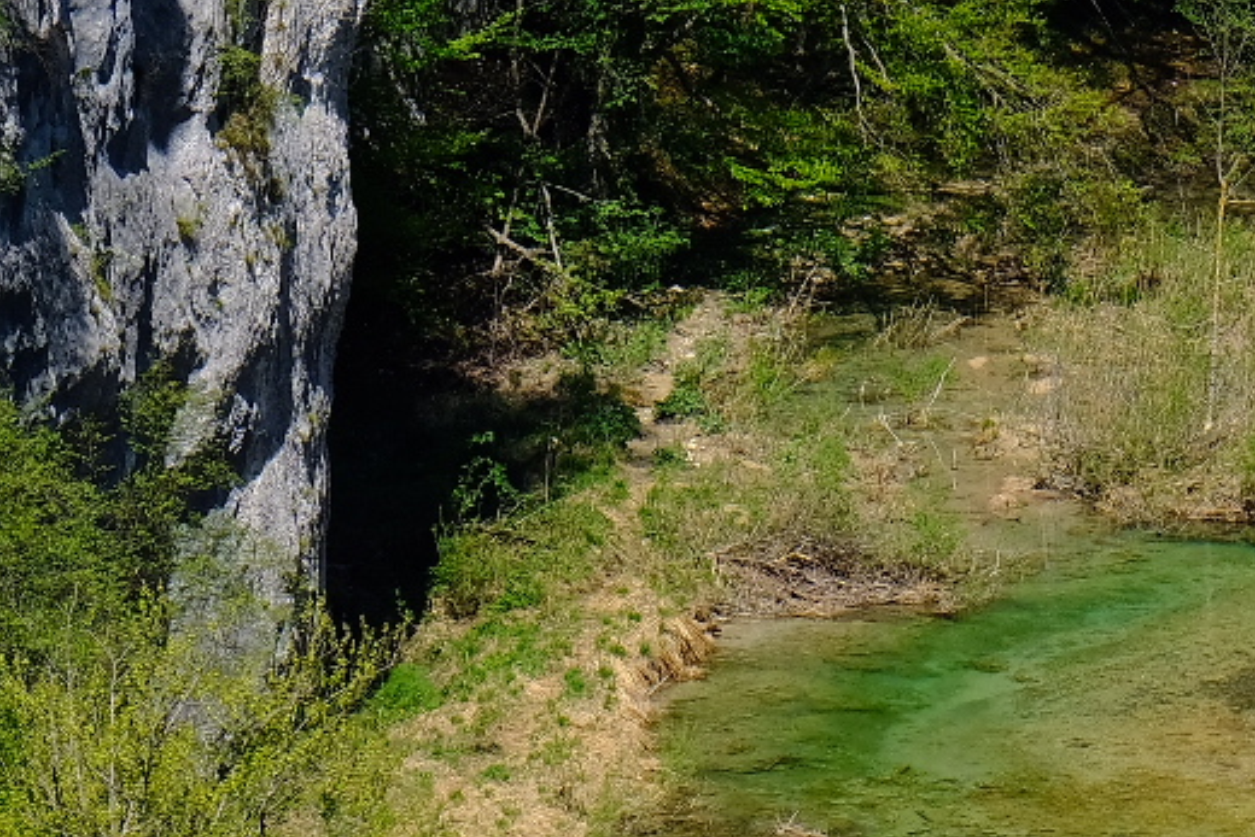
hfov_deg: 3.0
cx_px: 1878
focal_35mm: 690
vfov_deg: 2.0
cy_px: 1317
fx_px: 24059
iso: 500
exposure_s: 1/1000
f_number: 8
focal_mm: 134.5
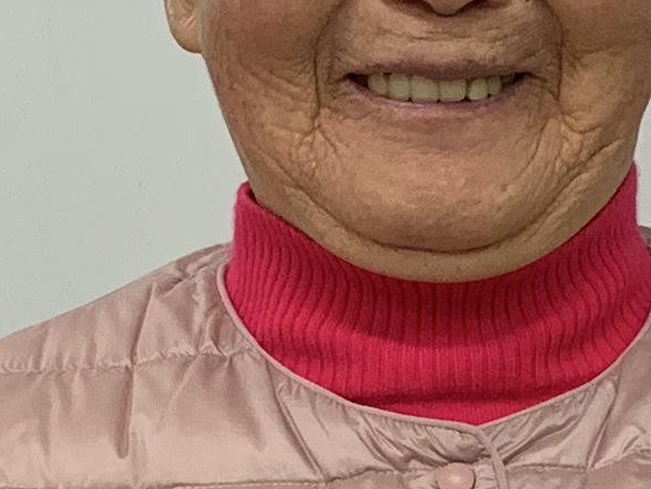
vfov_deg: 8.2
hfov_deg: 11.0
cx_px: 328
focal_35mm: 180
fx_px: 3387
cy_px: 561
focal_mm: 4.25
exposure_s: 1/60
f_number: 1.8
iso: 80
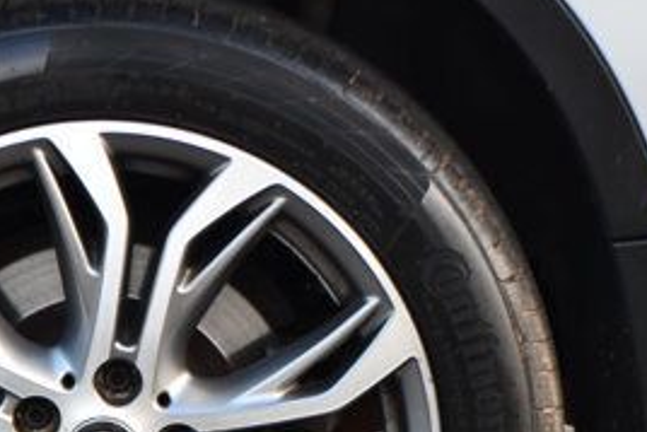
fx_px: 5790
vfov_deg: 4.3
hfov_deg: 6.4
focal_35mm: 322
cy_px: 409
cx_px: 92
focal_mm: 90
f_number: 4.8
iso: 720
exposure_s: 1/250
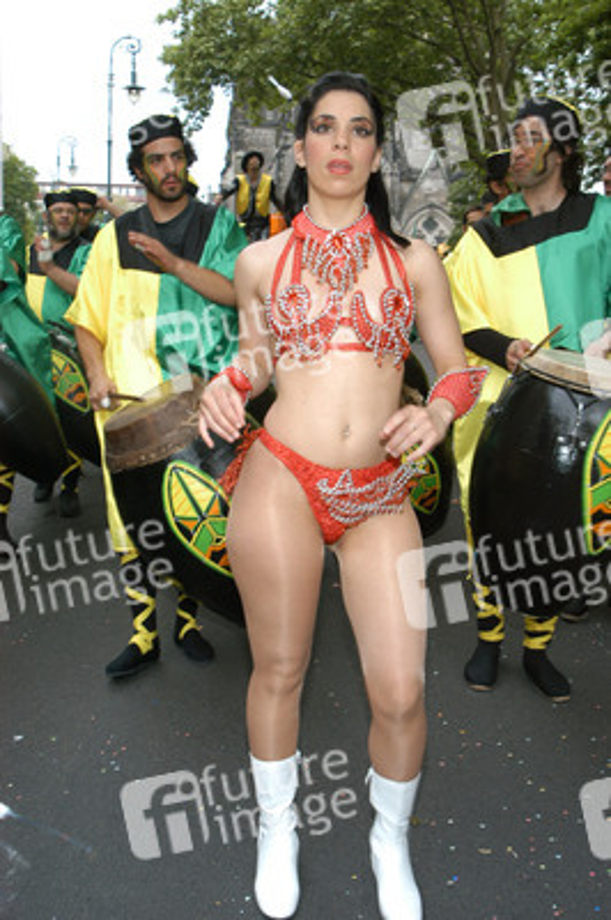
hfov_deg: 34.2
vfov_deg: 49.6
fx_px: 995
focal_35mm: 39
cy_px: 460
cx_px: 306
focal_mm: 26
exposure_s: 1/90
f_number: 7.1
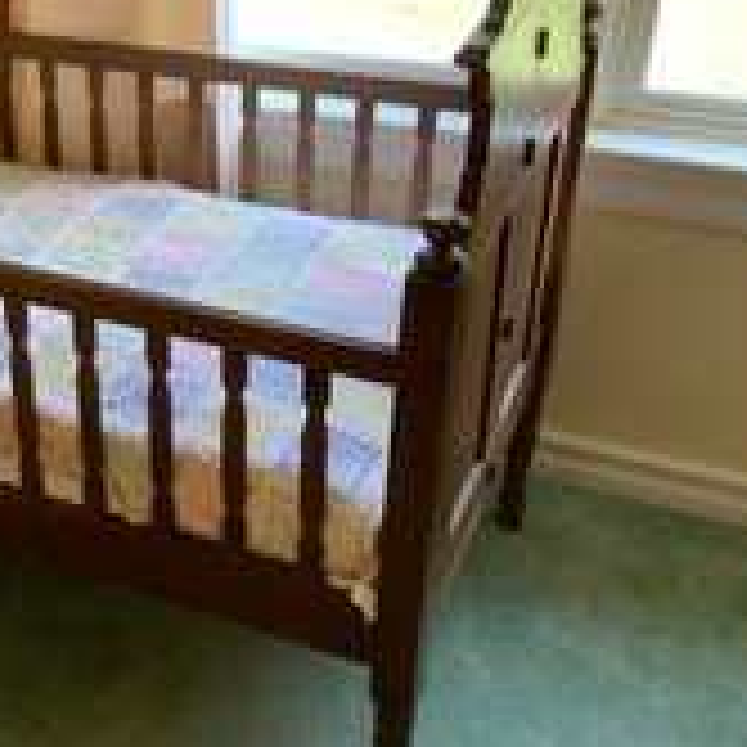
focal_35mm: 53
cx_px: 74
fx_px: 1294
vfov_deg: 32.2
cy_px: 362
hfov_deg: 30.8
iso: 160
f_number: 1.8
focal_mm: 3
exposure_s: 1/60
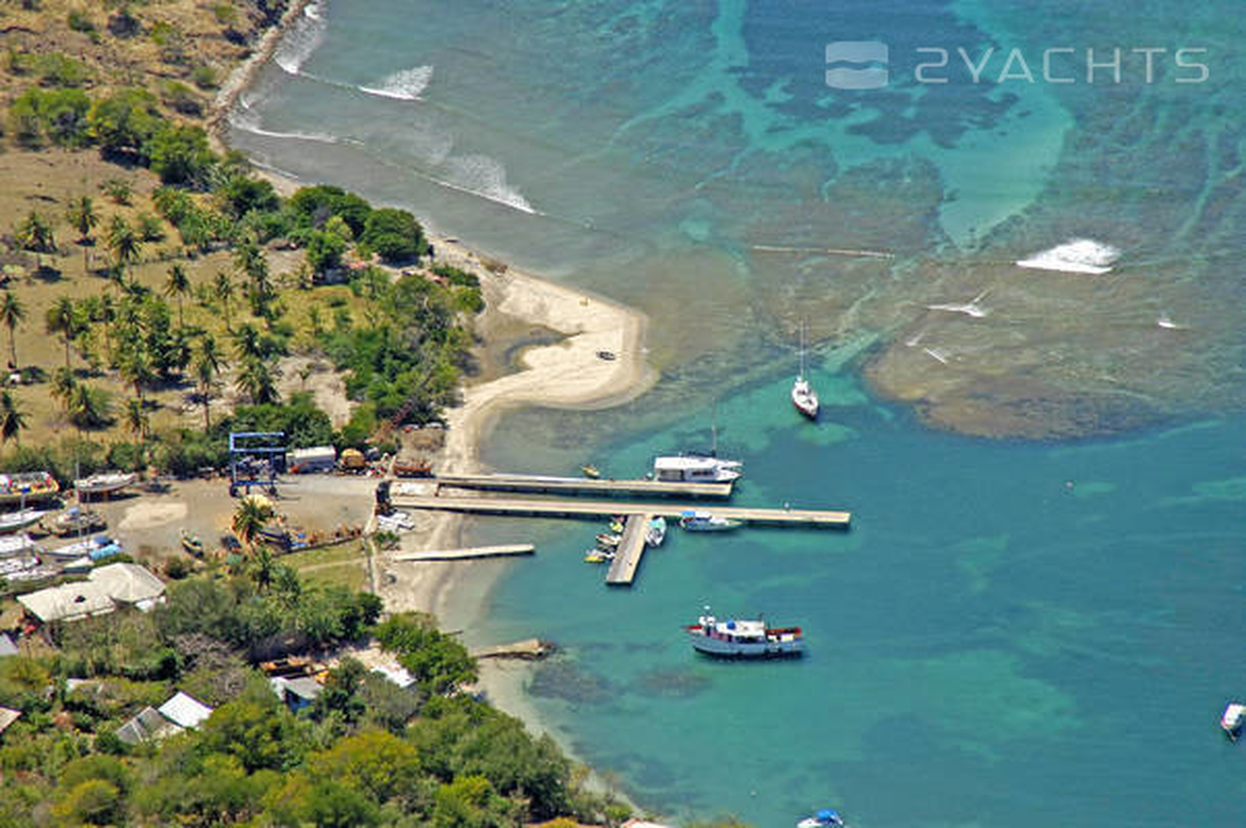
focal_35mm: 180
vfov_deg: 7.6
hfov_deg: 11.4
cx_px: 623
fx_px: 6223
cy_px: 414
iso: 400
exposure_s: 1/1250
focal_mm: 120
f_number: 6.7
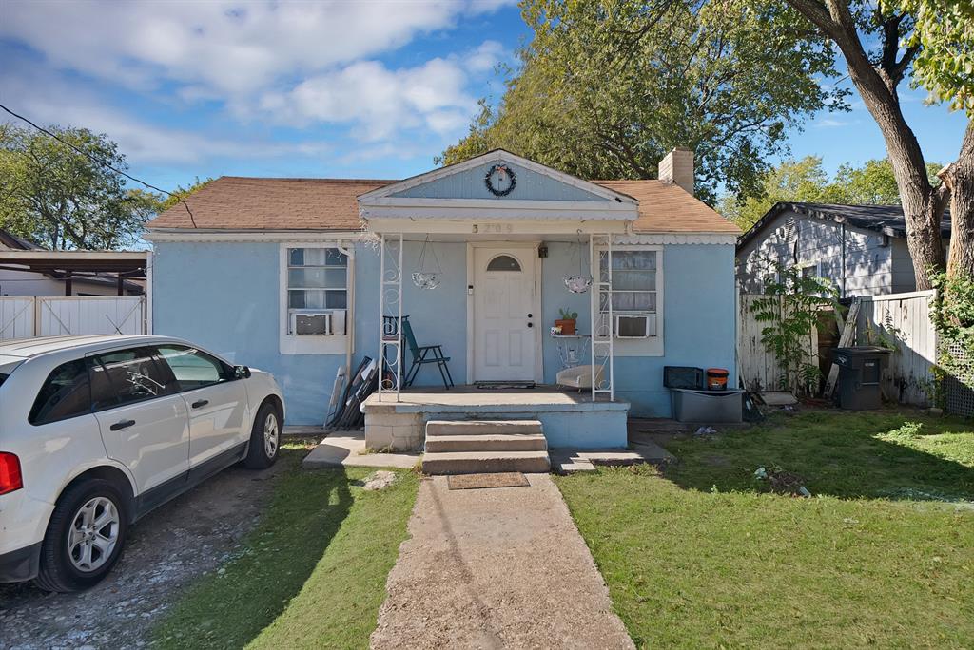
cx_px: 487
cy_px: 325
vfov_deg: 53.2
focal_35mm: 24
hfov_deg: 73.7
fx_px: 650
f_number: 9
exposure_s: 1/250
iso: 640
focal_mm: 24
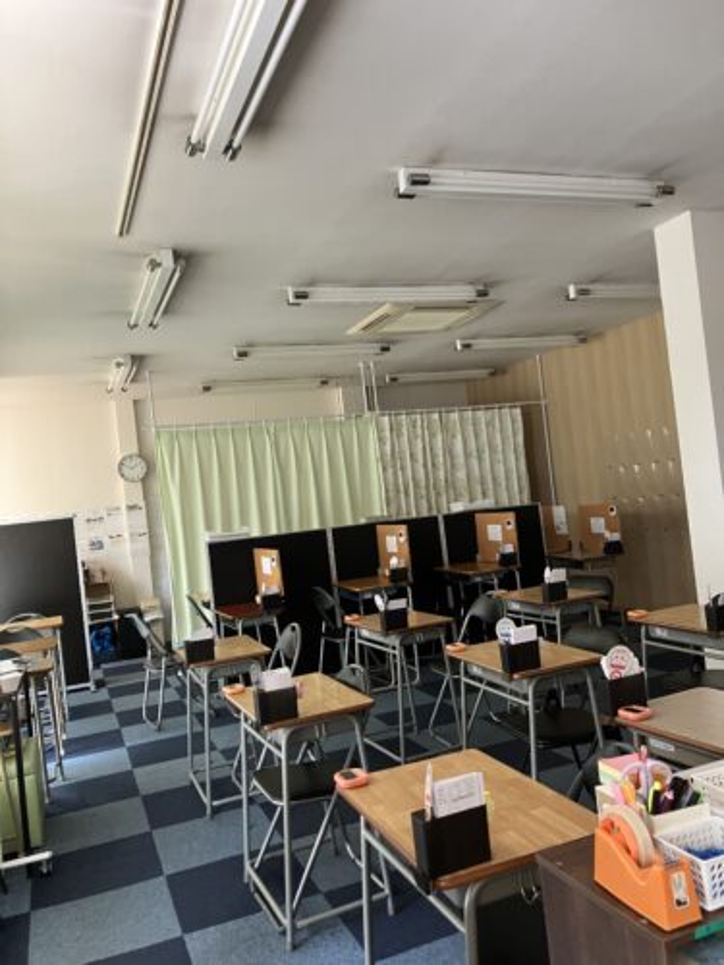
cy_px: 482
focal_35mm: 28
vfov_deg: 63.4
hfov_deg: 49.7
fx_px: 781
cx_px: 362
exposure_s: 1/60
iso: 200
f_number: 1.8
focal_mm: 3.99
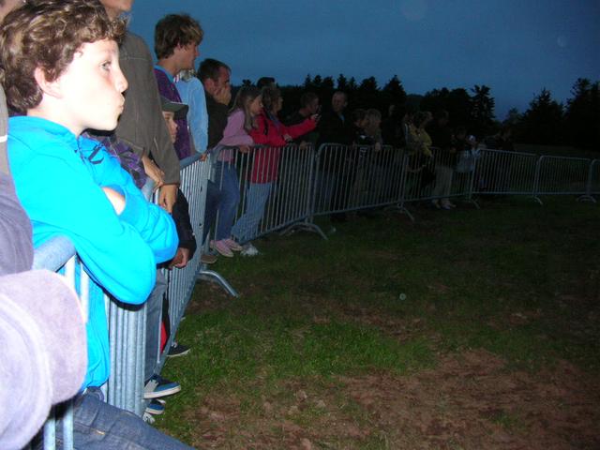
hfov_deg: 52.6
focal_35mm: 35
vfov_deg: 40.7
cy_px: 225
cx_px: 300
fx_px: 607
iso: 129
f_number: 2.8
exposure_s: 1/60.1
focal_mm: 5.8
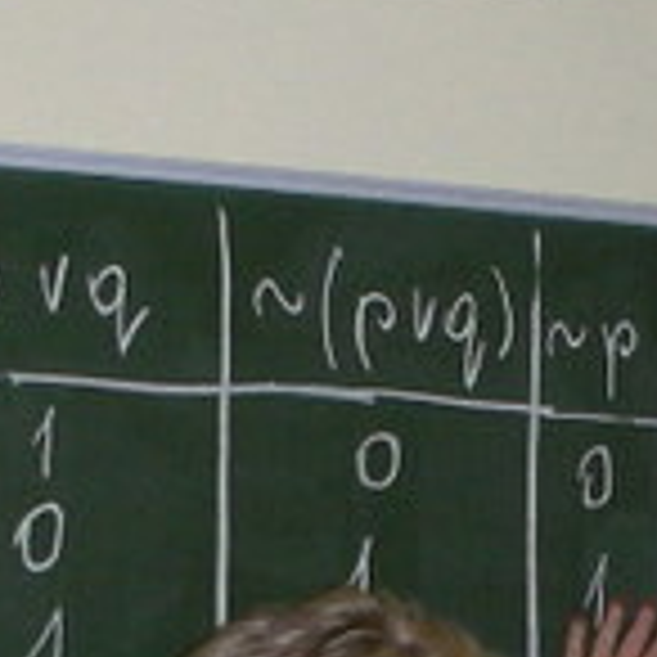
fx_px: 3629
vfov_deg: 10.3
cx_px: 166
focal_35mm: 169
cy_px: 639
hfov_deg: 10.3
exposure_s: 1/60.1
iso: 129
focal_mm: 5.8
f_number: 3
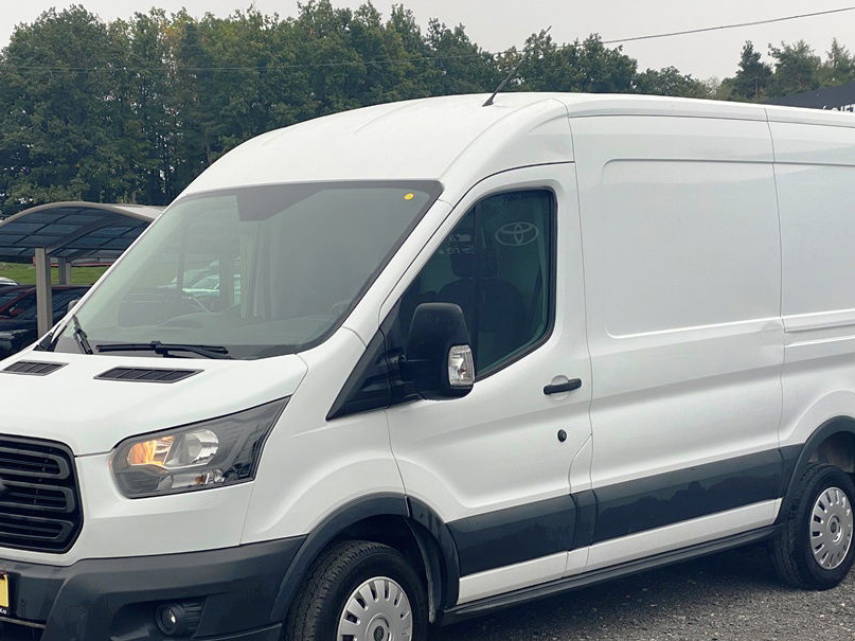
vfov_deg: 22.2
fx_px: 1630
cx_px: 417
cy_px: 405
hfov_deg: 29.4
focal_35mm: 66
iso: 20
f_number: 2
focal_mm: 6
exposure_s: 1/246
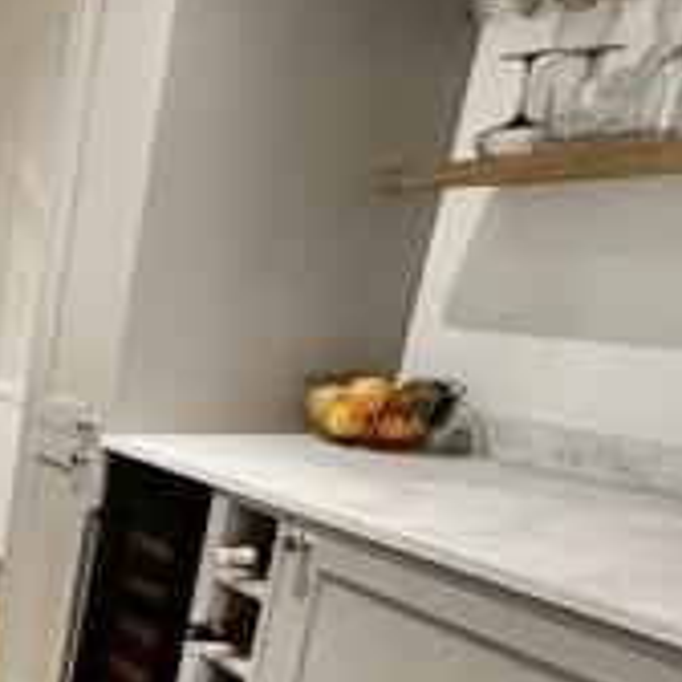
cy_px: 509
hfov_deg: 24.3
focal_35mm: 43
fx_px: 958
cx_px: -461
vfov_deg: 38.2
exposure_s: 1/100
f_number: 2.2
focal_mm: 2.22
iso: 320
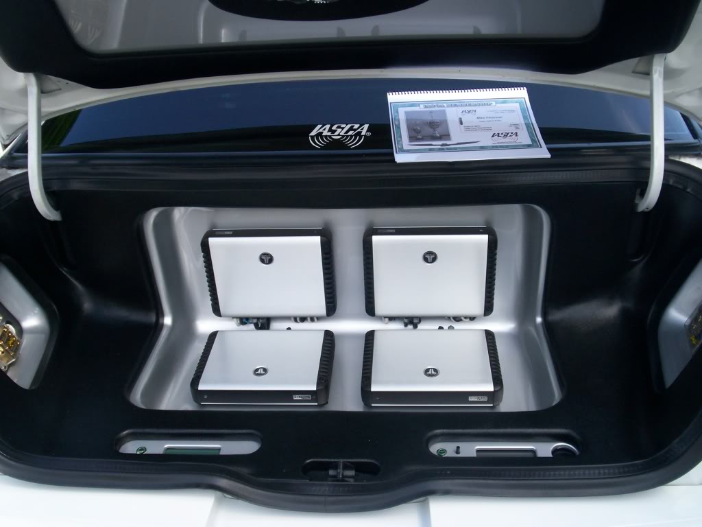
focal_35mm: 36
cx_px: 351
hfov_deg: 51.4
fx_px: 730
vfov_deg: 39.7
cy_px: 264
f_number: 4.5
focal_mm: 5.9
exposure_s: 1/226
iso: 100
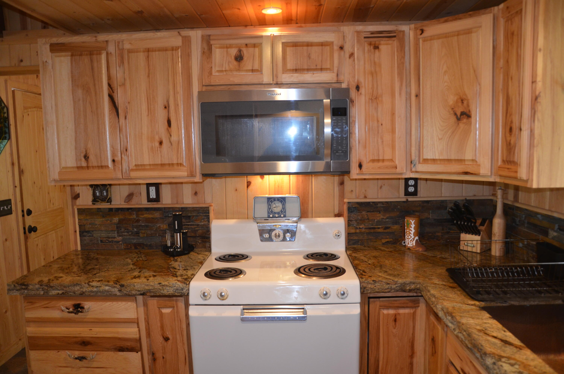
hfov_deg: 67.5
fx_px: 422
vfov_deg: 47.7
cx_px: 282
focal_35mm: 27
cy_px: 187
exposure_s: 1/60
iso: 800
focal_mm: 18
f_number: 3.5
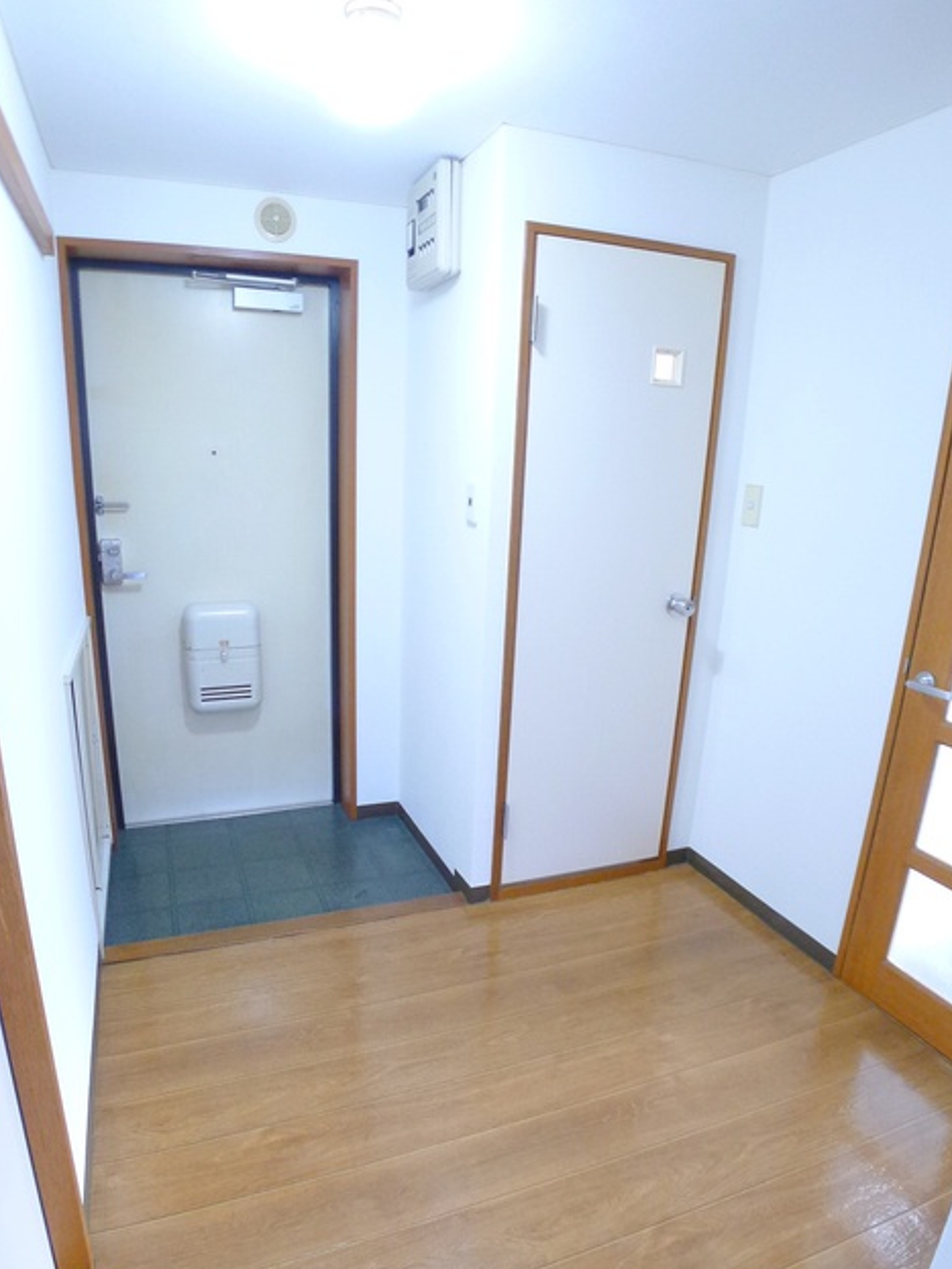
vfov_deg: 65.1
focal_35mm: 27
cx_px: 427
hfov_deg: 51.3
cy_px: 700
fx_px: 989
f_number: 2
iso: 400
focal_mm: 5.1
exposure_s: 1/15
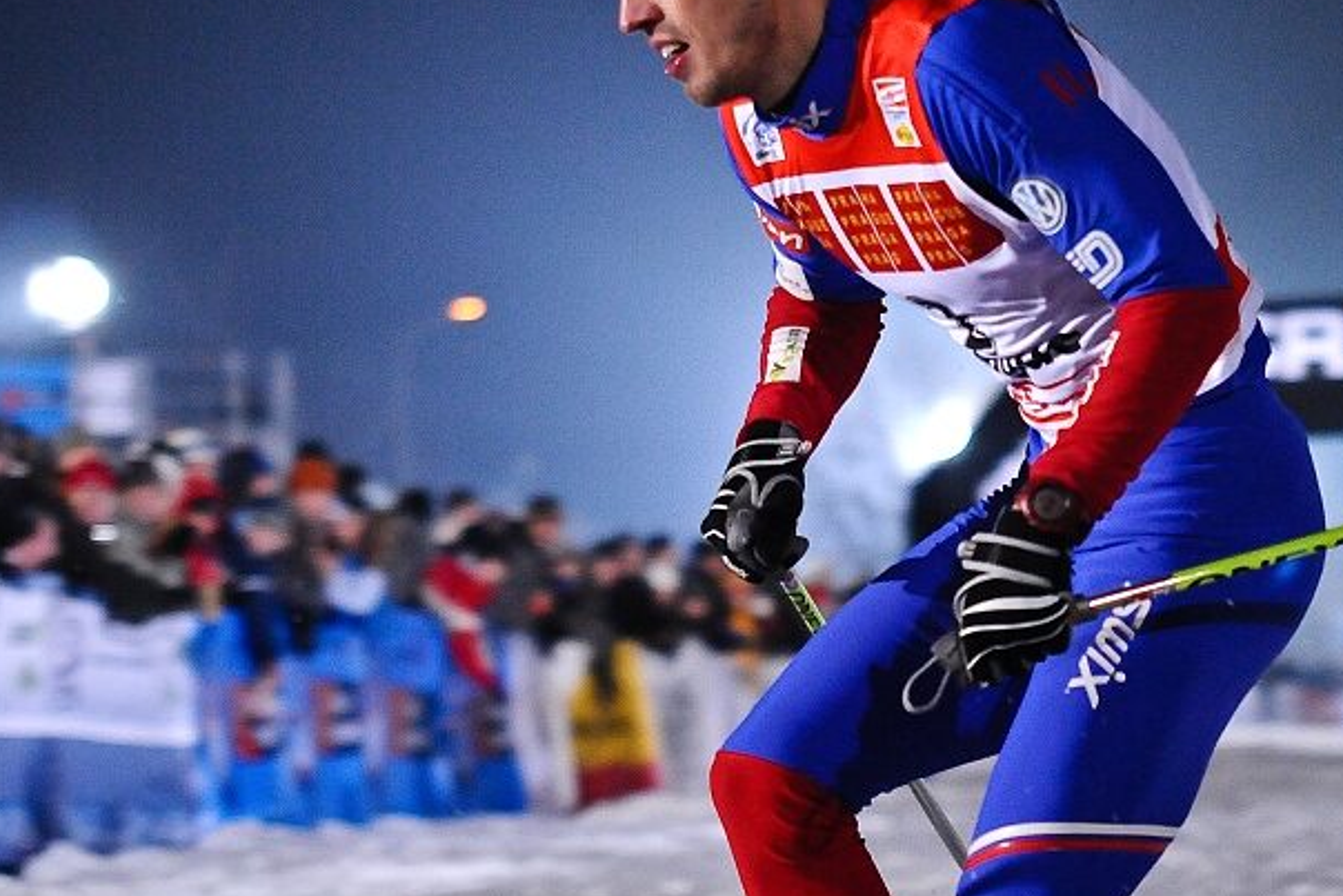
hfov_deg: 14.7
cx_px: 878
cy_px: 344
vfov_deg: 9.9
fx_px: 5186
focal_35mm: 139
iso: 1600
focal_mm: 70
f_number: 2.8
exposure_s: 1/500
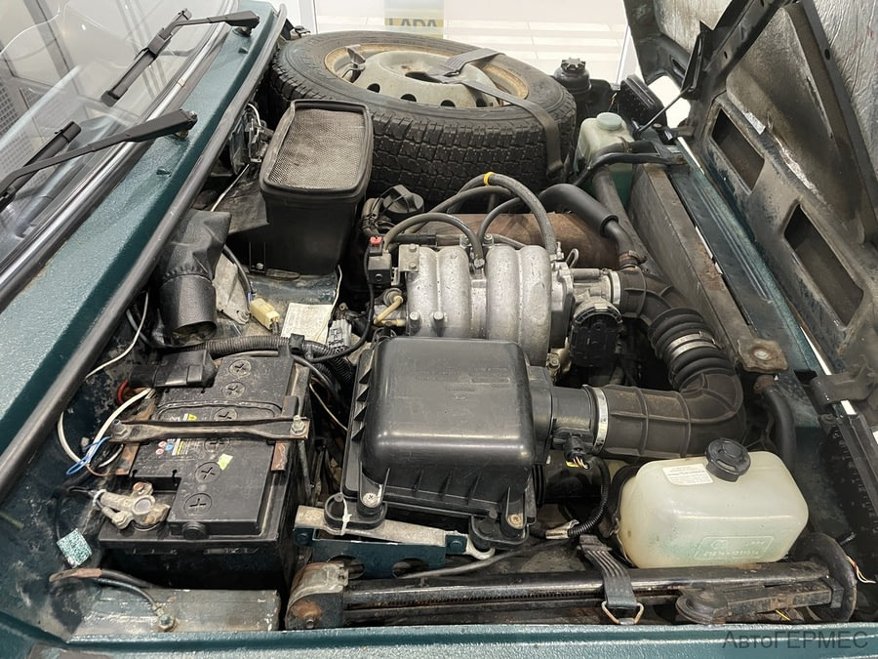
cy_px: 330
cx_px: 439
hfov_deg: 67.3
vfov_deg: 53.1
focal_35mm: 26
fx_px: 659
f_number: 1.6
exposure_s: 1/33
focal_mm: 4.2
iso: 500
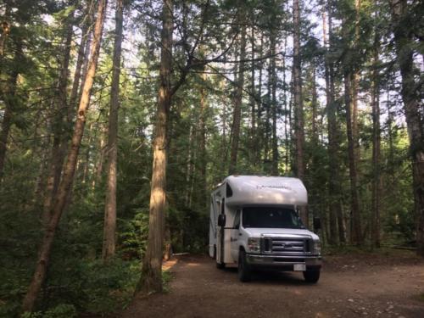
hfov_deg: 61.7
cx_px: 212
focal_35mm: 29
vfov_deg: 48.2
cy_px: 159
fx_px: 355
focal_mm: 4.15
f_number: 2.2
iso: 32
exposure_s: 1/60
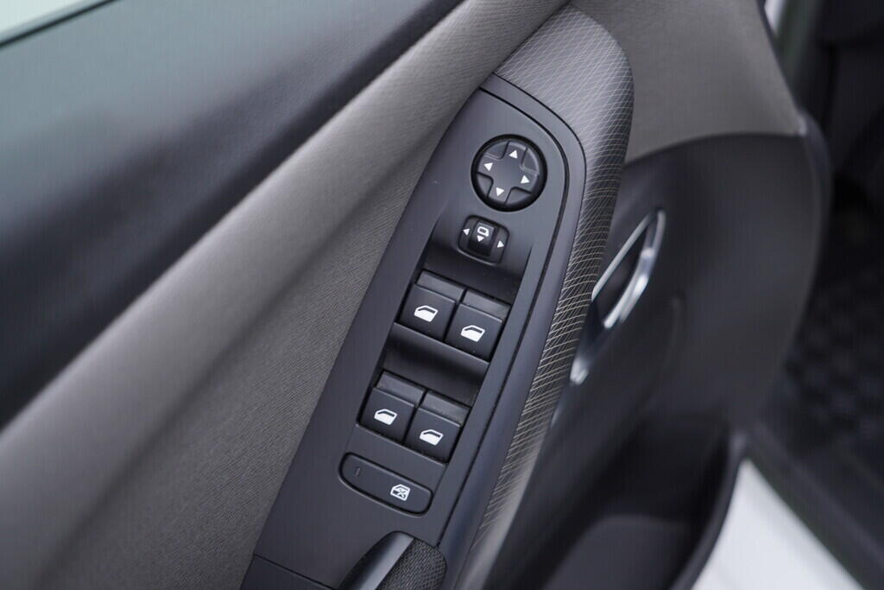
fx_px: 884
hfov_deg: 53.1
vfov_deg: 36.9
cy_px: 295
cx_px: 442
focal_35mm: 36
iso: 125
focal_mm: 24
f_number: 2.8
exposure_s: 1/40
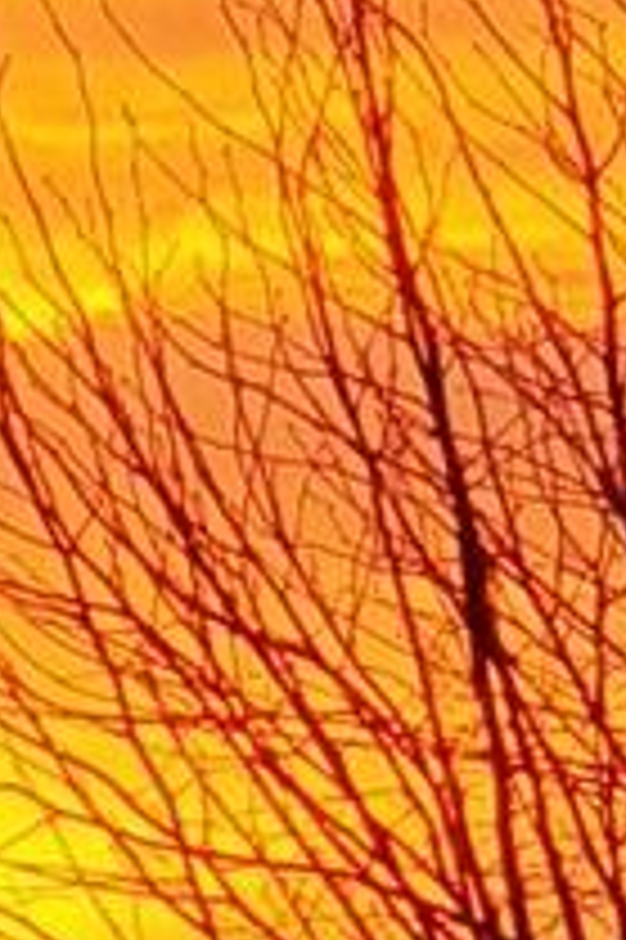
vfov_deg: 7.5
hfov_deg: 5.1
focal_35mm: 265
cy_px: 1925
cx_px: -396
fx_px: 6923
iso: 100
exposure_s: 1/283
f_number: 2.4
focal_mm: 6
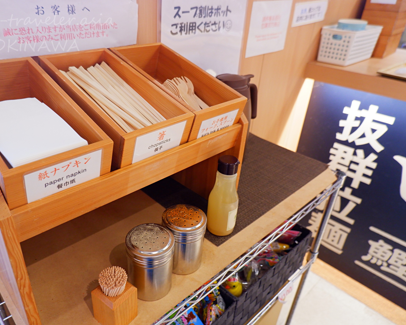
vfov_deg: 54.9
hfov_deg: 65.6
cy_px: 162
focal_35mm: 26
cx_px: 169
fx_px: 312
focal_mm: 15
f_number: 3.5
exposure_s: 1/34
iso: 1000
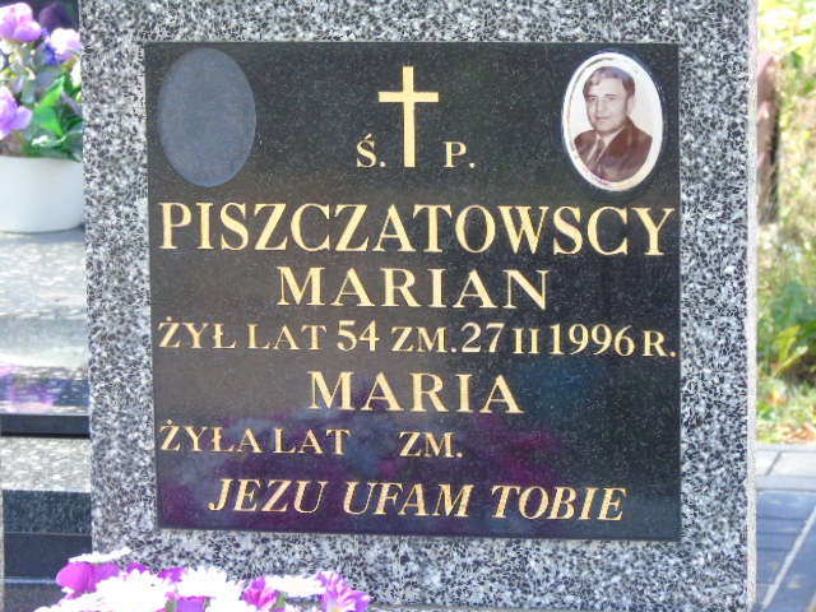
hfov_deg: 10.6
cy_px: 306
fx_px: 4385
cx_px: 408
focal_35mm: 186
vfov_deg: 8.0
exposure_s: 1/125
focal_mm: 33
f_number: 5
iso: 320
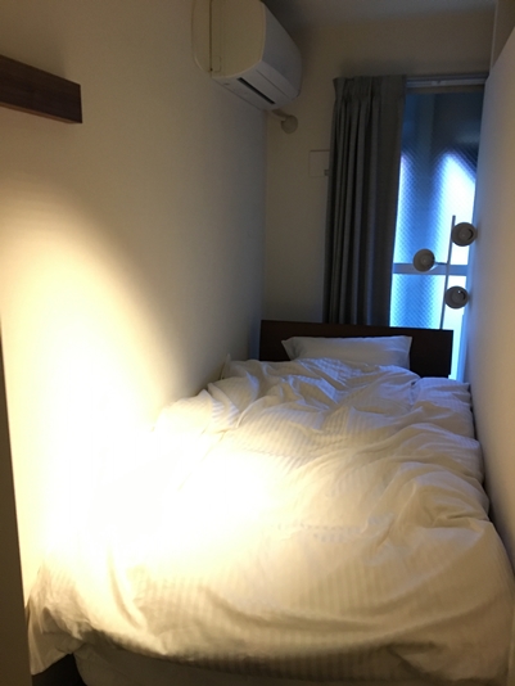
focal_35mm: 29
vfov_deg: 61.6
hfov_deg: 48.3
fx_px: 575
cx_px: 258
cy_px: 343
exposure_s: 1/15
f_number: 2.2
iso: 200
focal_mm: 4.15
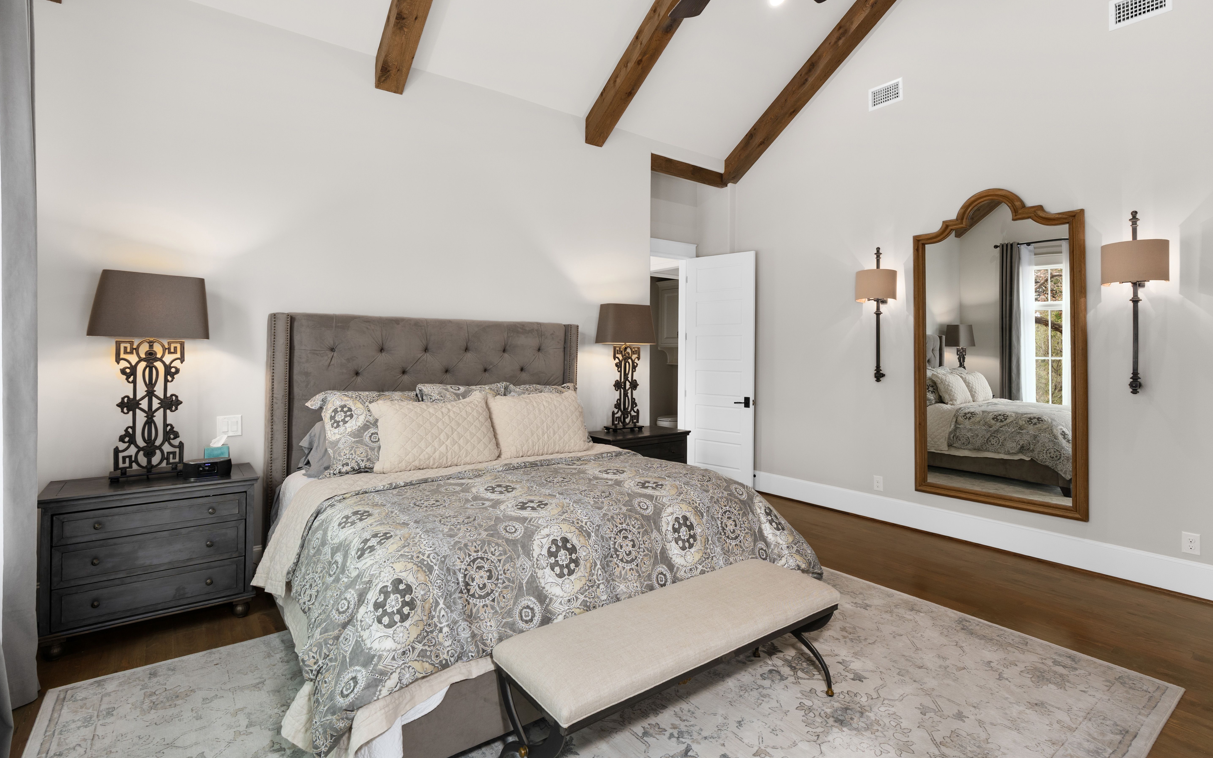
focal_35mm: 17
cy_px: 365
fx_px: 562
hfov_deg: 94.4
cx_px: 613
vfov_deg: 68.0
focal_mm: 16
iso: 320
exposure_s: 1/60
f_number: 7.1
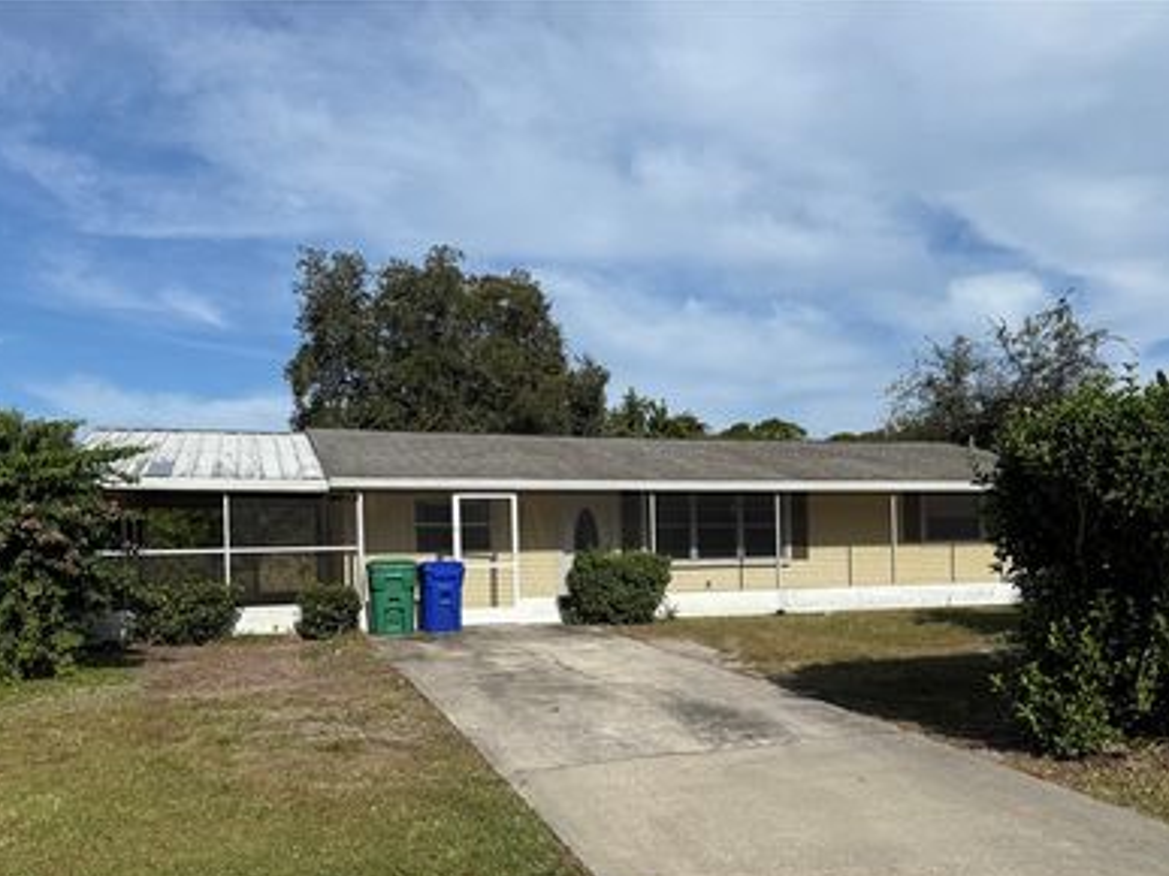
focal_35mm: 31
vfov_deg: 44.9
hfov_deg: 58.3
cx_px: 637
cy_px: 563
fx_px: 1047
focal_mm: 6.76
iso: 80
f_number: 1.78
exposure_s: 1/7353
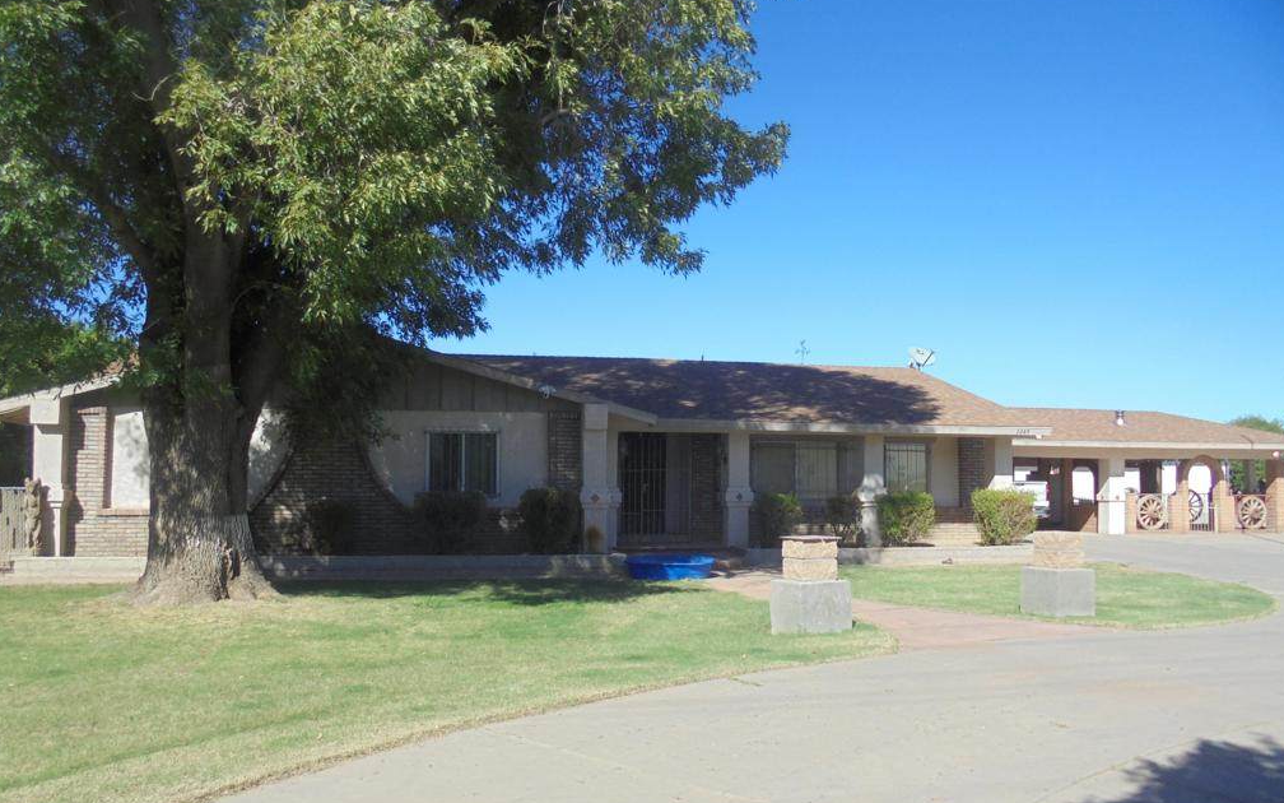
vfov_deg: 44.5
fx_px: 980
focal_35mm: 28
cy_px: 430
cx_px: 648
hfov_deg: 66.5
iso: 100
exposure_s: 1/800
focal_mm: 4.6
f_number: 3.5
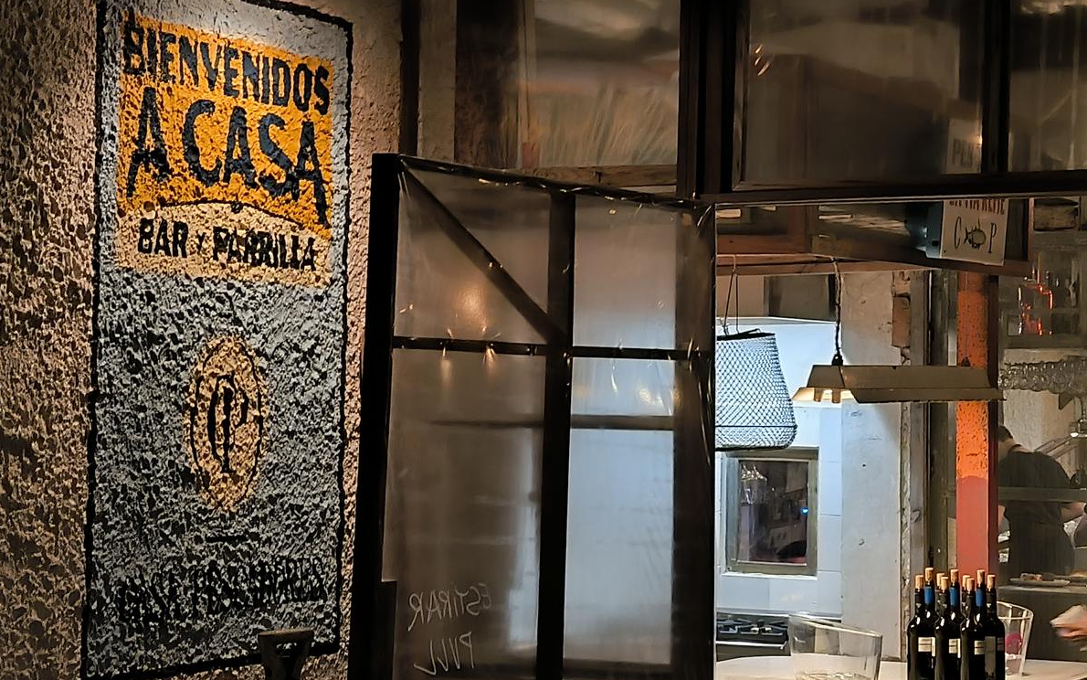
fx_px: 2755
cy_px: 290
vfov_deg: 14.1
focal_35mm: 93
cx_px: 545
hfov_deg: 22.3
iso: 1000
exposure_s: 1/50
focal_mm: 7.1
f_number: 1.9
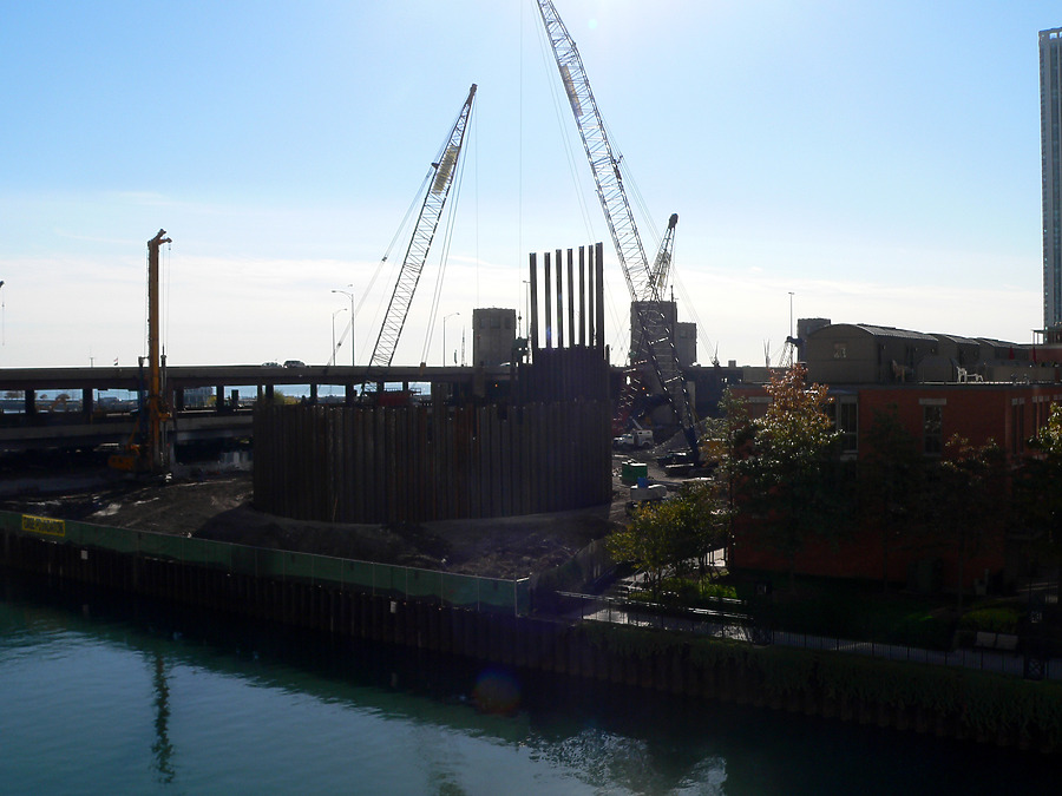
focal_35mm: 36
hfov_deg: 51.4
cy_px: 398
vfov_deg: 39.7
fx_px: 1104
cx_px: 531
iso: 80
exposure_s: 1/500
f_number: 5.6
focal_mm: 6
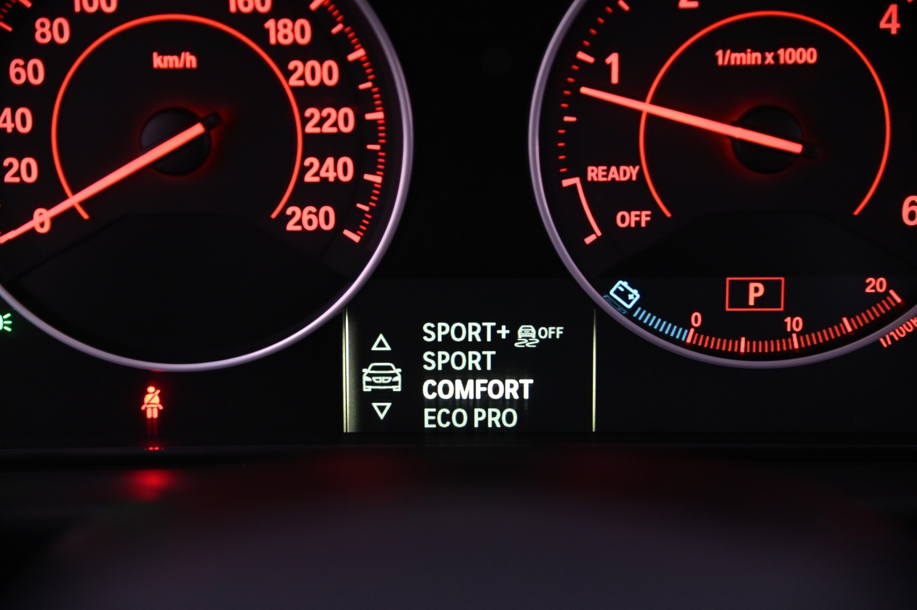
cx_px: 458
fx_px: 2163
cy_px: 305
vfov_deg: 16.0
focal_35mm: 85
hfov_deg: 23.9
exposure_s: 1/25
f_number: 4
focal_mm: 85
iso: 2000
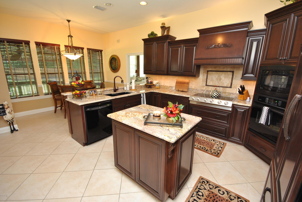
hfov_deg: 100.3
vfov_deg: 77.5
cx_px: 151
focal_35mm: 15
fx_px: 126
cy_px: 101
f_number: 7.1
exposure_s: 1/8
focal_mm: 10
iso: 400
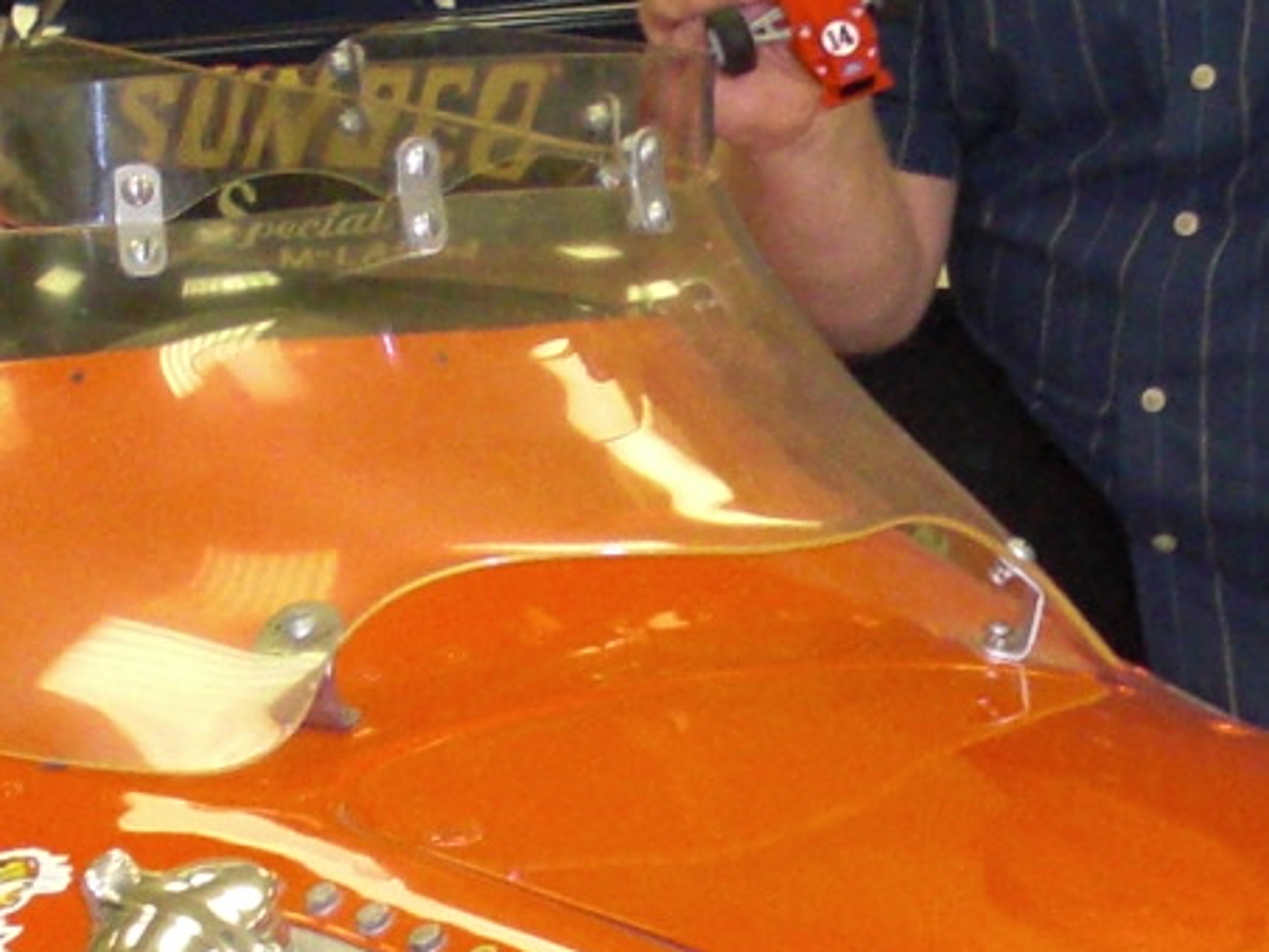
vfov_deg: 8.1
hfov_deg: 10.8
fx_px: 6710
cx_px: 941
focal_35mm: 183
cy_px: 868
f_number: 2.8
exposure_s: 1/60
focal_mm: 6.3
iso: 200
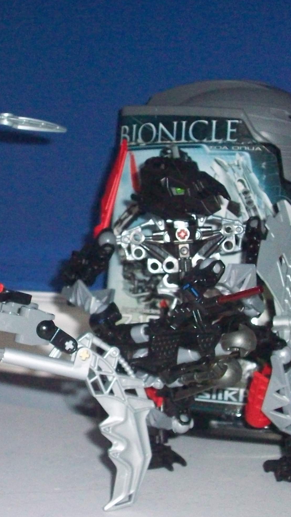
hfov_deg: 15.3
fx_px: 1071
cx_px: 18
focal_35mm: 78
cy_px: 278
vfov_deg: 27.2
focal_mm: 7.6
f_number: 3.1
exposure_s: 1/71.9
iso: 400
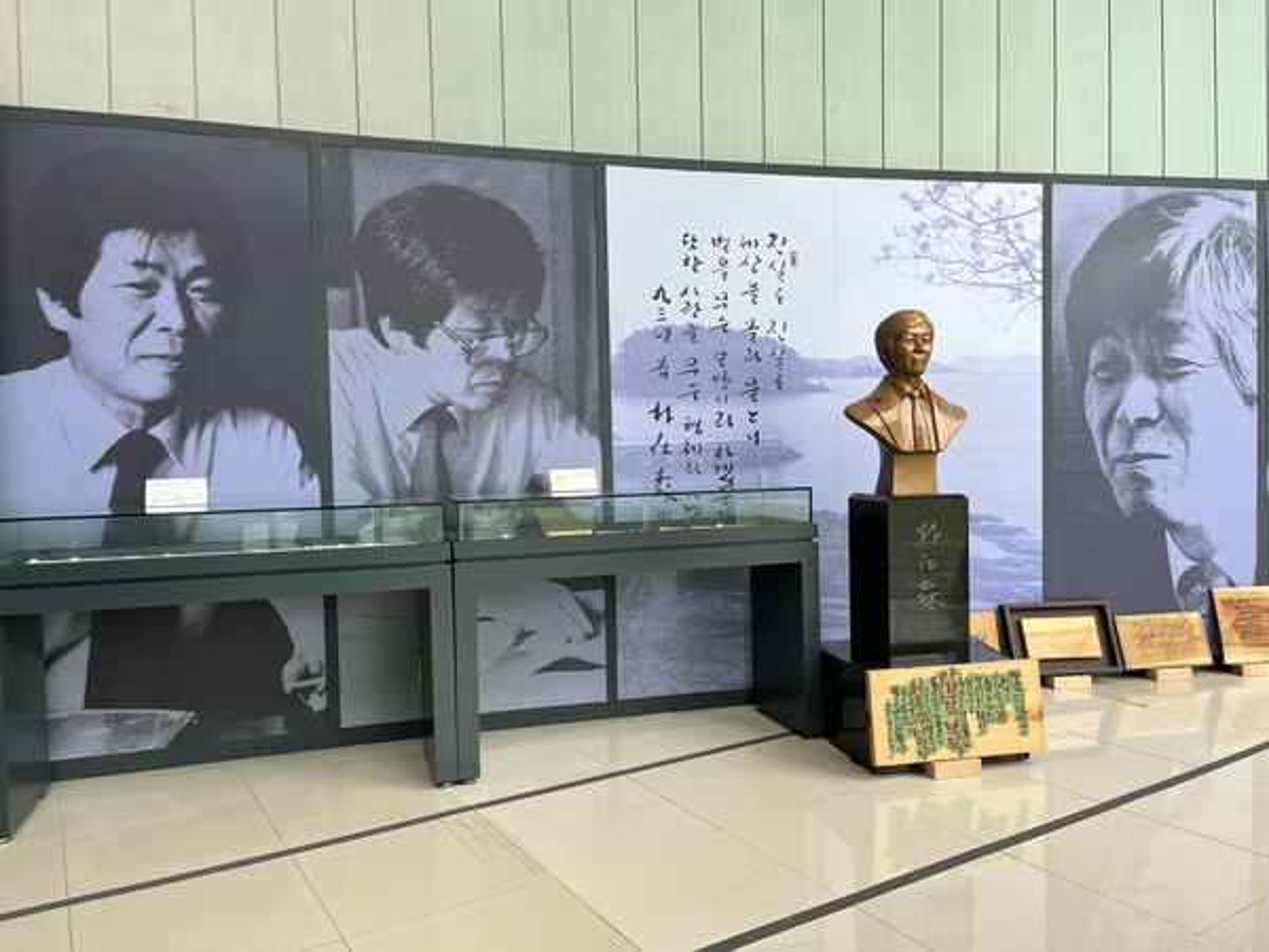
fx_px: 953
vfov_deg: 53.1
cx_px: 634
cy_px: 476
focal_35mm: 26
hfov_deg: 67.3
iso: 64
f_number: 1.6
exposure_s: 1/122
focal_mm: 5.1
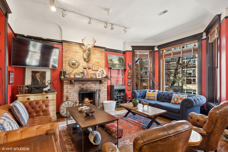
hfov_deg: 93.3
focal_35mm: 17
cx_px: 114
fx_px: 108
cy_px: 76
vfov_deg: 70.5
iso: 200
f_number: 8
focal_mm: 17
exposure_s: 1/2
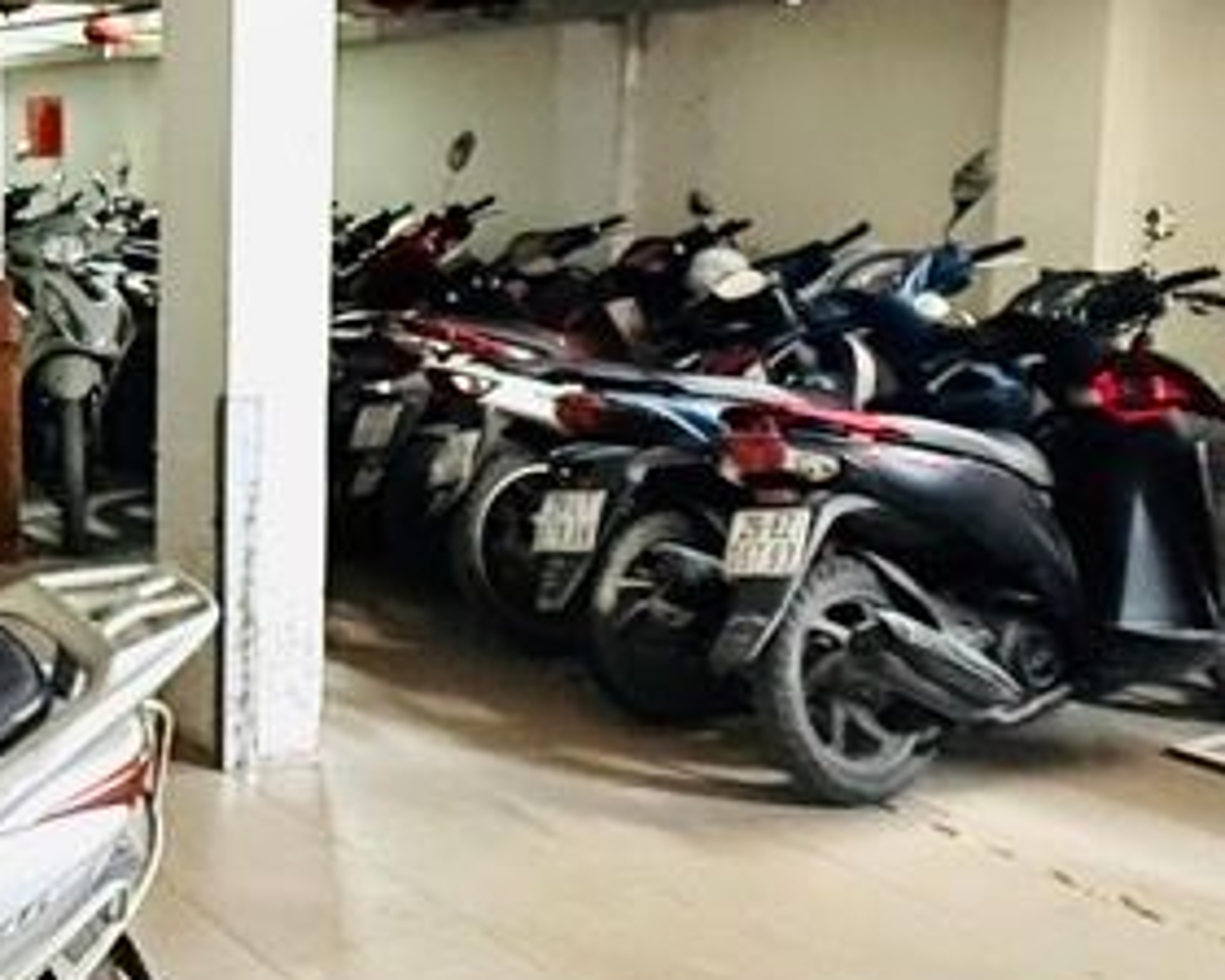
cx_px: 39
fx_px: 1813
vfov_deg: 30.1
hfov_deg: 34.4
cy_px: 341
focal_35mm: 50
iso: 1250
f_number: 2.2
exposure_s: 1/33
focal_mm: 2.22
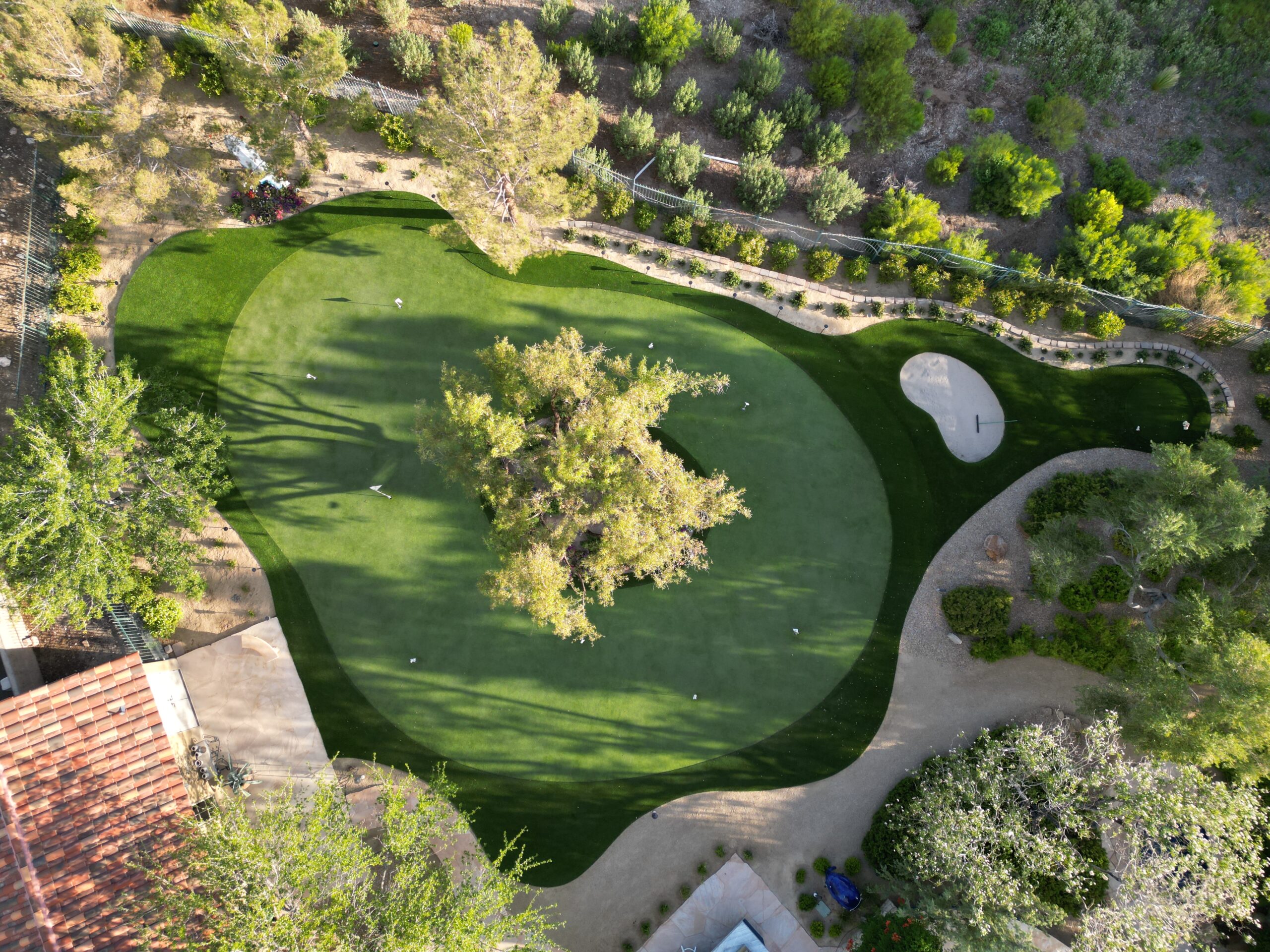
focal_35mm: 24
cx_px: 635
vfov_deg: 56.8
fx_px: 881
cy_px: 476
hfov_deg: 71.6
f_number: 1.7
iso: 120
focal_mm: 6.72
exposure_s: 1/500
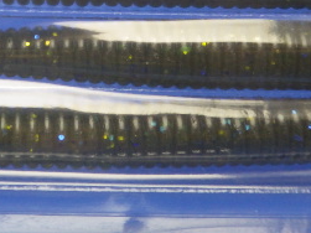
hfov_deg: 23.9
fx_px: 709
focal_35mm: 79
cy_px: -45
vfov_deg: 17.8
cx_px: 22
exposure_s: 1/45
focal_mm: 5.5
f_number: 2.3
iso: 320
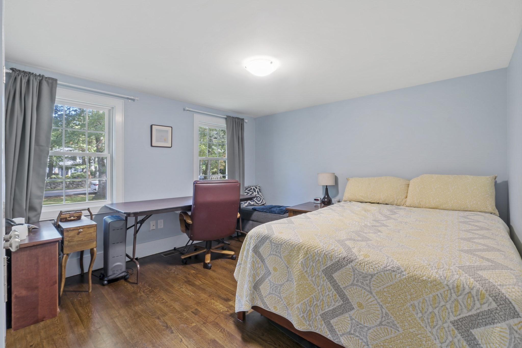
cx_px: 261
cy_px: 174
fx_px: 232
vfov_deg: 73.7
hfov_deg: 96.7
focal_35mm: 16
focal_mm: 16
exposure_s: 1.6
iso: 100
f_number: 22
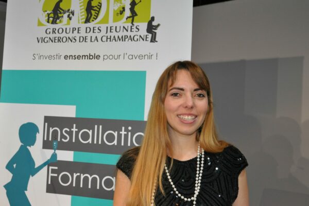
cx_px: 154
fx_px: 309
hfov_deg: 53.1
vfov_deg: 36.9
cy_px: 103
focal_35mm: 36
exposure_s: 1/60
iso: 800
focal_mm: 24
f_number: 3.8
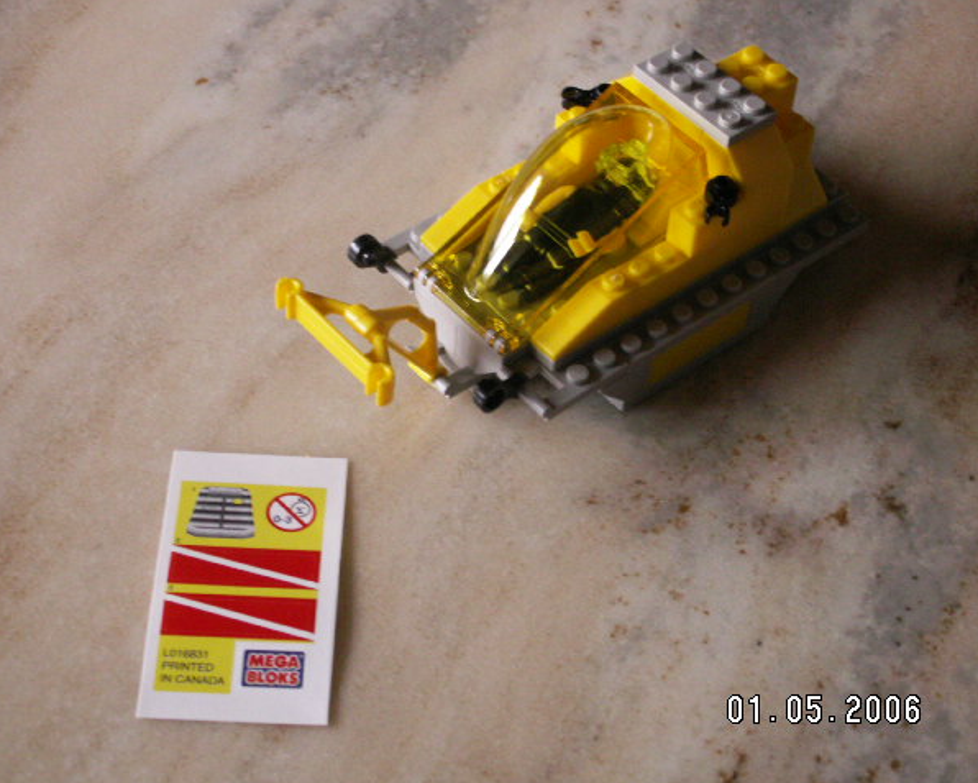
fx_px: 1882
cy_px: 392
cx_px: 484
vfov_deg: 23.5
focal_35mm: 65
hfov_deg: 29.1
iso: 160
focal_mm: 10.28
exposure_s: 1/8
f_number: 3.2
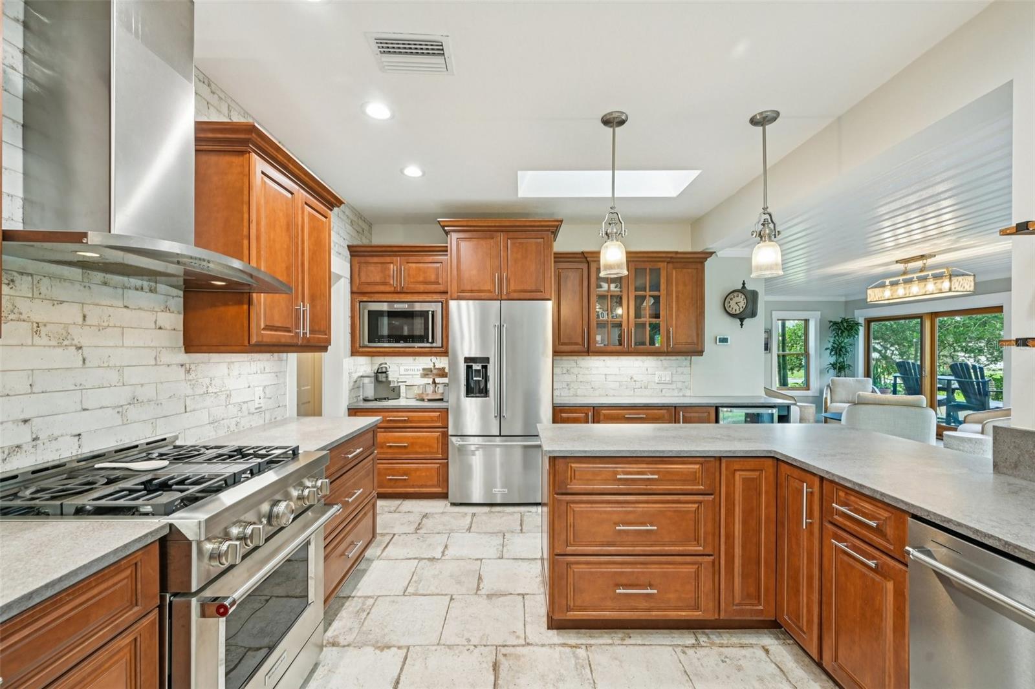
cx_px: 518
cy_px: 344
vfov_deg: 81.2
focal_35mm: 14
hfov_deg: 104.3
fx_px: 402
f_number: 8
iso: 400
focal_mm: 14
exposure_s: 1/10
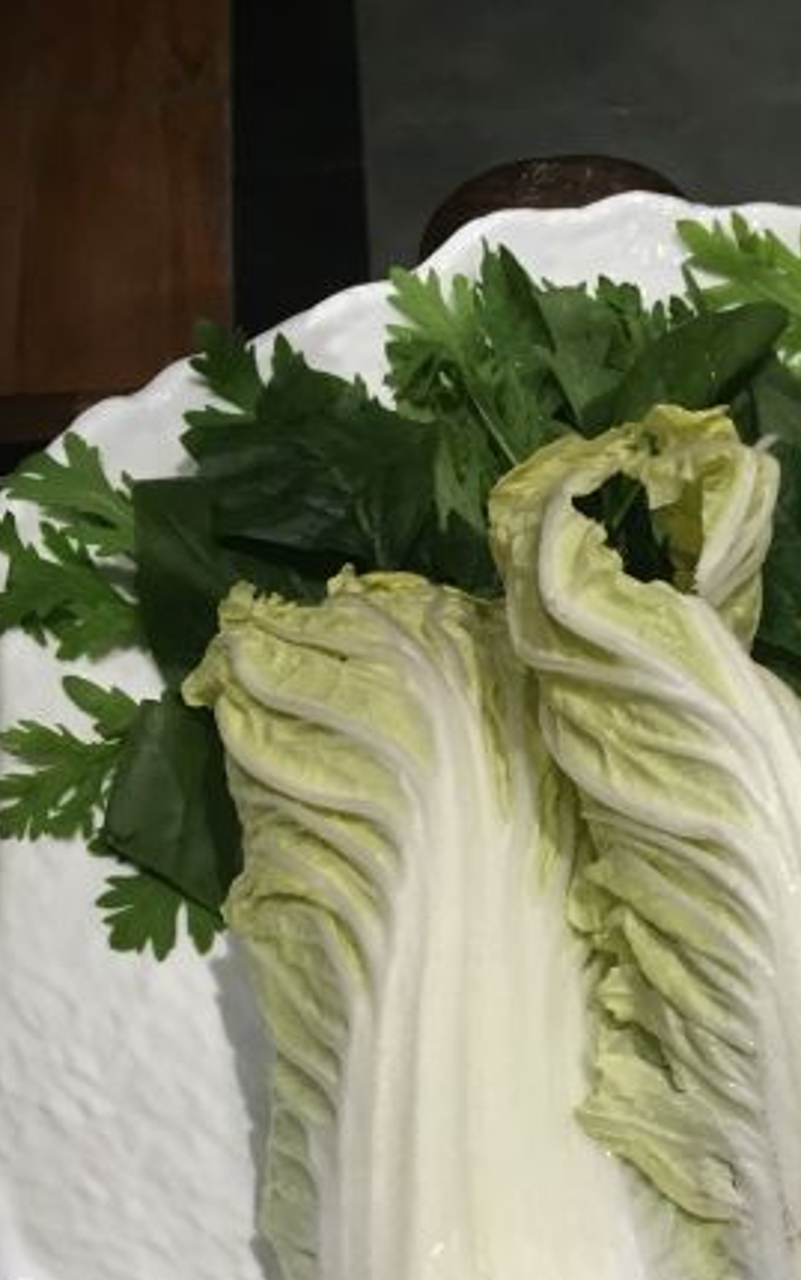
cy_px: 985
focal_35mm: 50
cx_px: 725
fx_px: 1745
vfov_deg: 39.0
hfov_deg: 25.1
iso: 50
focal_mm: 4.15
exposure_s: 1/33
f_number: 2.2
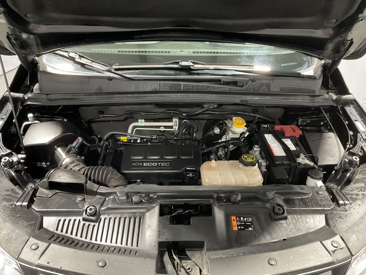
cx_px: 183
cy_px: 138
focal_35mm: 29
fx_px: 307
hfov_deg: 61.7
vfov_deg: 48.2
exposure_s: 1/40
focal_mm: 3
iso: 200
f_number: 1.8
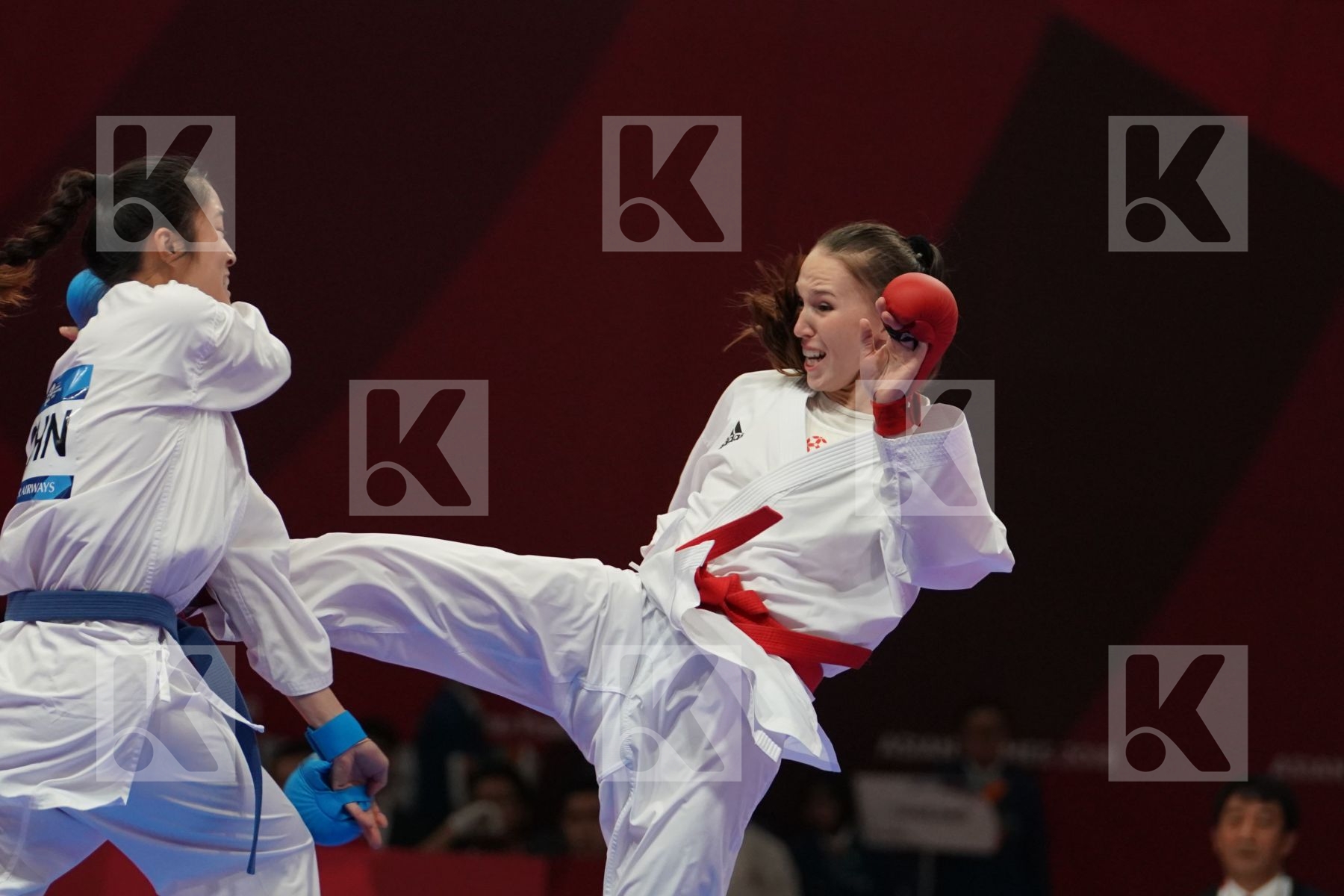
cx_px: 672
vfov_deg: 4.8
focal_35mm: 289
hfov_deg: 7.1
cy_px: 448
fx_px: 10788
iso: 2500
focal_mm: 193
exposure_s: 1/1000
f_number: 4
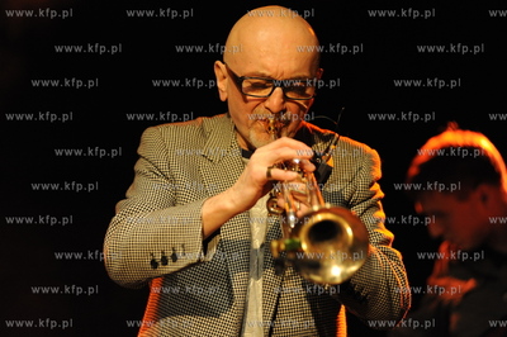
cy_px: 168
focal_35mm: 155
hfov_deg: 13.3
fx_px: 2181
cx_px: 254
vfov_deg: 8.8
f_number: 2.8
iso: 2500
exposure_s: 1/100
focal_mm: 155
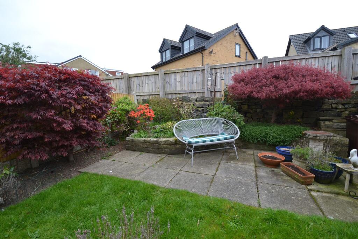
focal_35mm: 15
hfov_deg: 100.4
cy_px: 120
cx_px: 179
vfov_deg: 77.3
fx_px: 149
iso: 250
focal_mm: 10
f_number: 5.6
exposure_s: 1/125
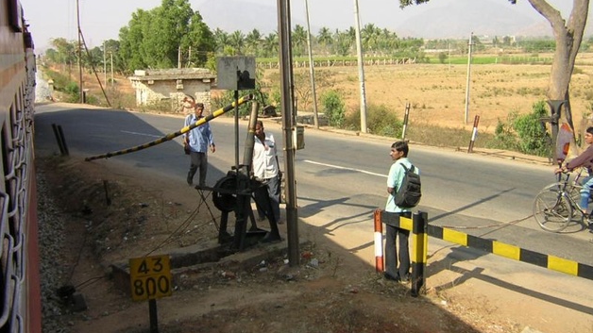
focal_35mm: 40
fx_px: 629
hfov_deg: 50.5
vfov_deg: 29.6
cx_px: 300
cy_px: 127
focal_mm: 4.7
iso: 100
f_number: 5.2
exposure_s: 1/182
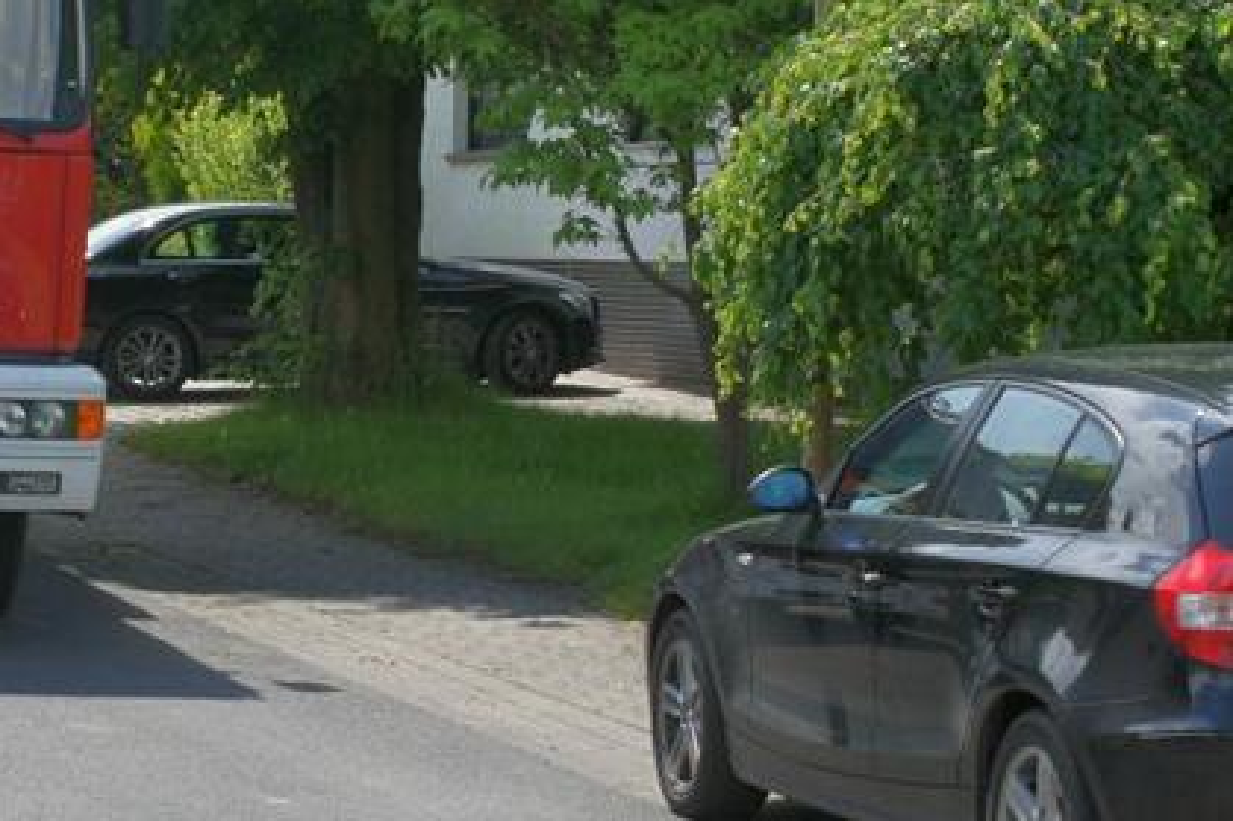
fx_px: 4967
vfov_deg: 9.4
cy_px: 362
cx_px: 47
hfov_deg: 14.0
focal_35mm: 145
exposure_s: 1/200
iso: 200
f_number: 10
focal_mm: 45
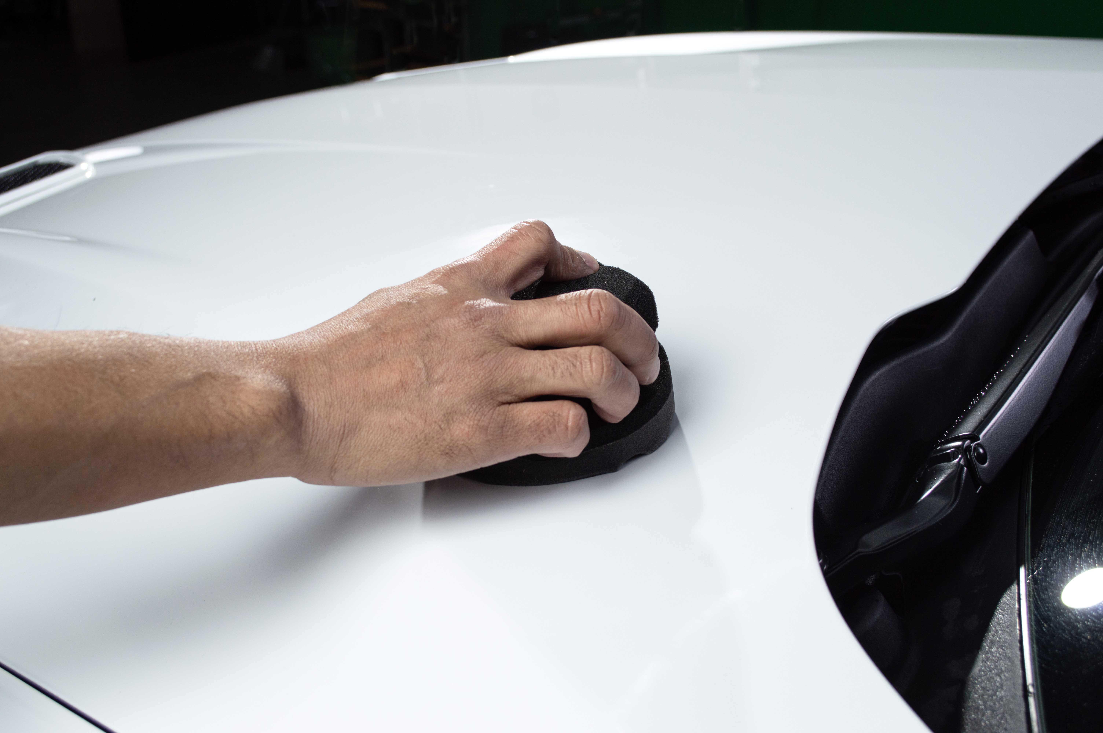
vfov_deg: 31.8
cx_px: 552
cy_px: 366
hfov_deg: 46.4
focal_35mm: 42
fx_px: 1286
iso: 200
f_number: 5.6
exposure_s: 1/200
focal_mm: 28
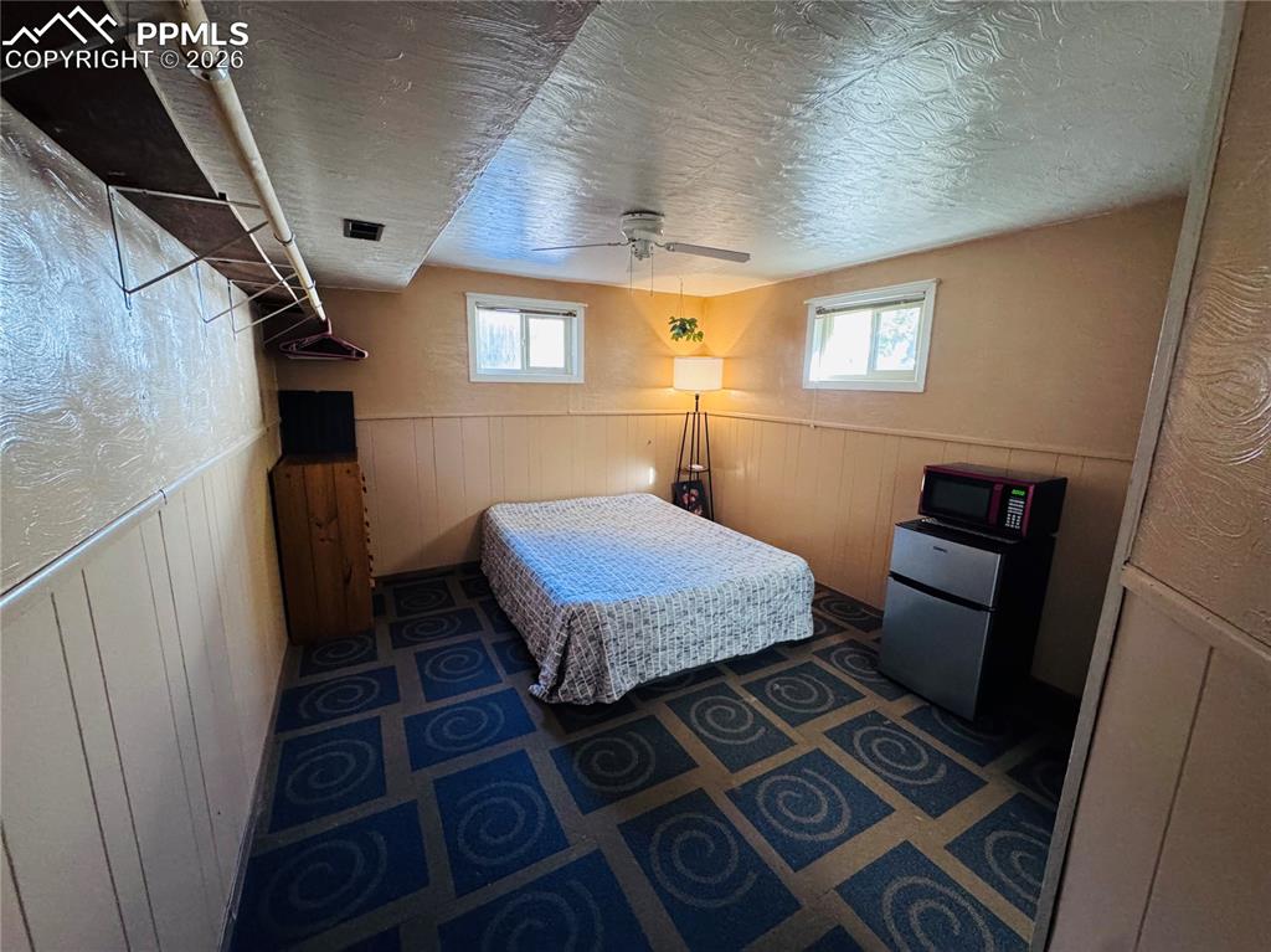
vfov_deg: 85.6
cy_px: 476
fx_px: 514
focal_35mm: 14
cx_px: 636
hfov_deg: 102.1
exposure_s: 1/60
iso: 800
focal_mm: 2.22
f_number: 2.2
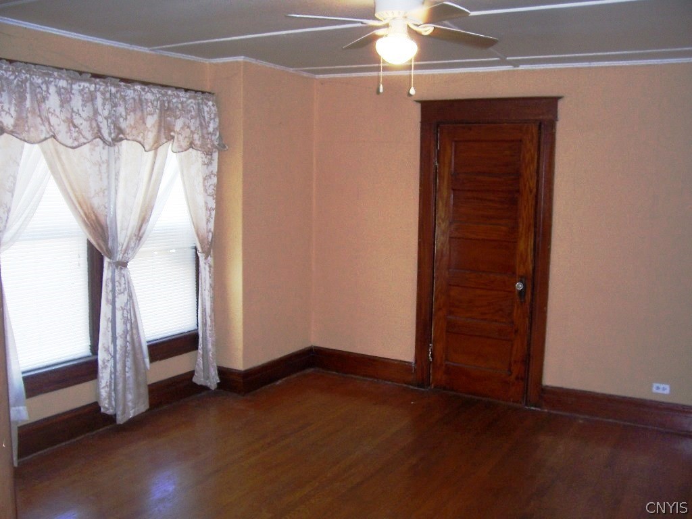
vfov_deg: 41.8
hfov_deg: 54.0
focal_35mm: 34
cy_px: 260
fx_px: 680
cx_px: 346
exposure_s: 1/60
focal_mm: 5.6
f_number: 2.7
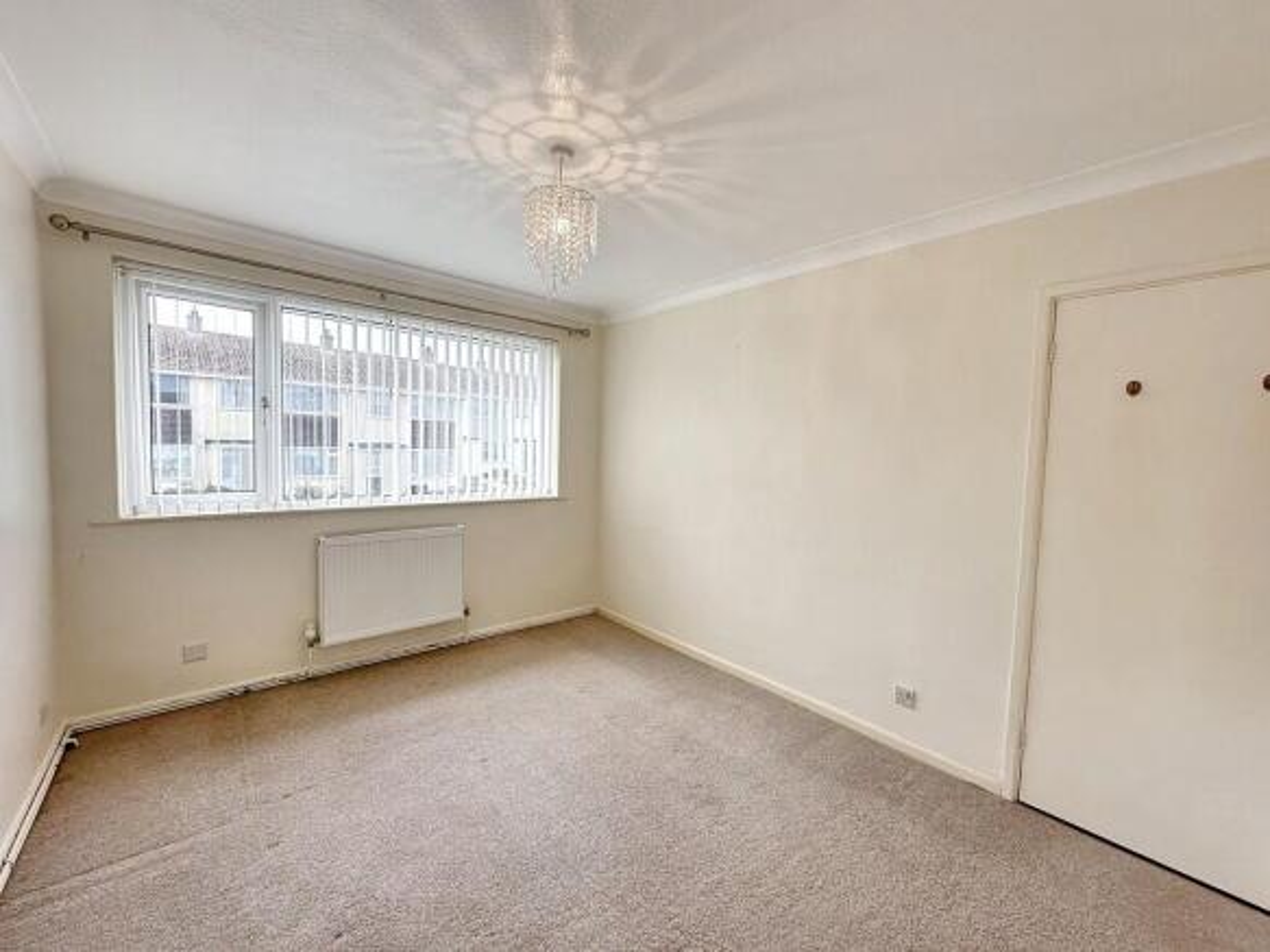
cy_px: 476
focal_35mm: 14
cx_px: 635
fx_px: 514
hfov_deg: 102.1
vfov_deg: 85.7
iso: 40
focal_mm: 2.2
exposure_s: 1/412
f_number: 2.2
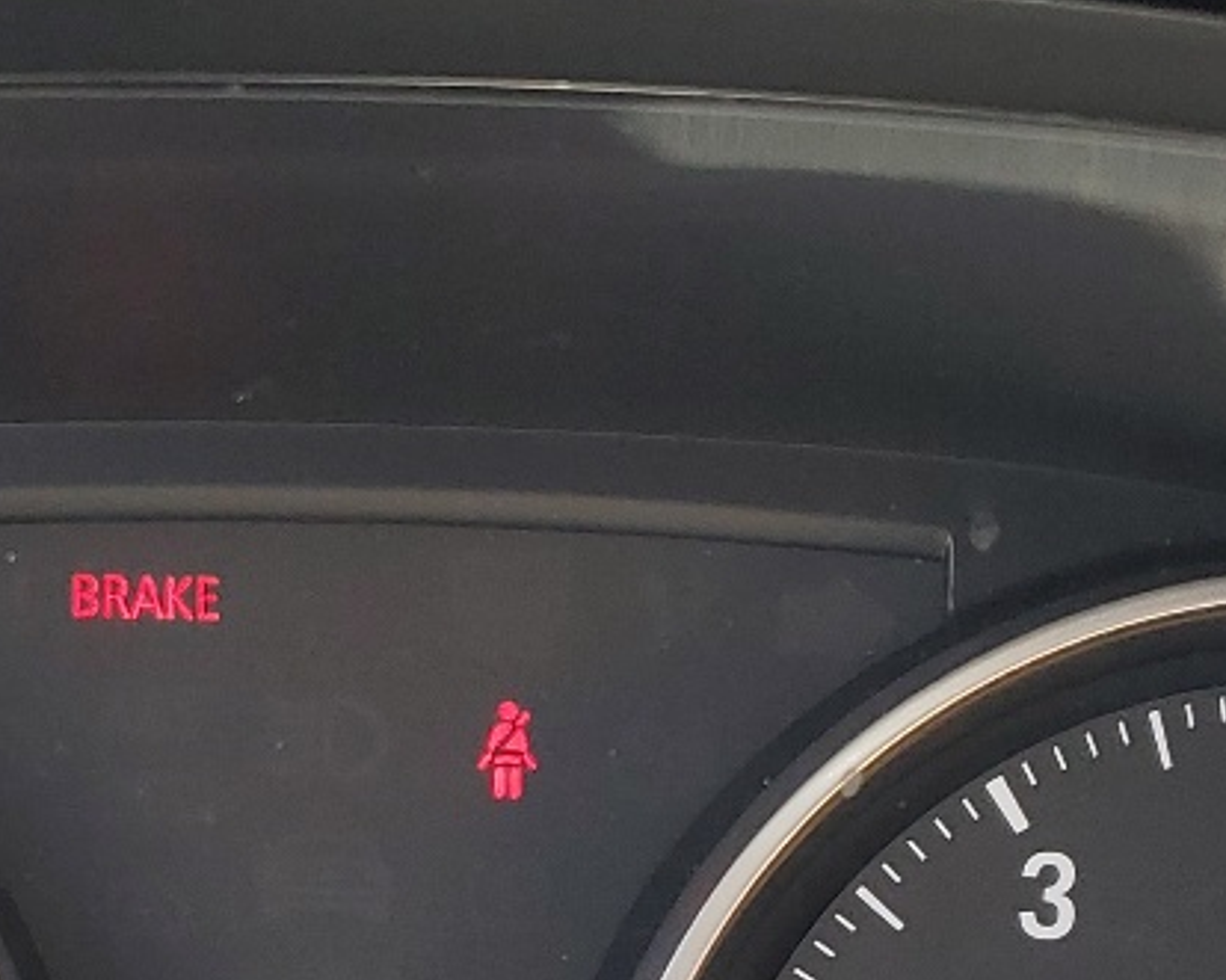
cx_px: 305
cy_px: 1223
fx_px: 3555
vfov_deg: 15.1
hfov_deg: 19.4
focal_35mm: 98
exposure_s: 1/175
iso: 50
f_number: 1.5
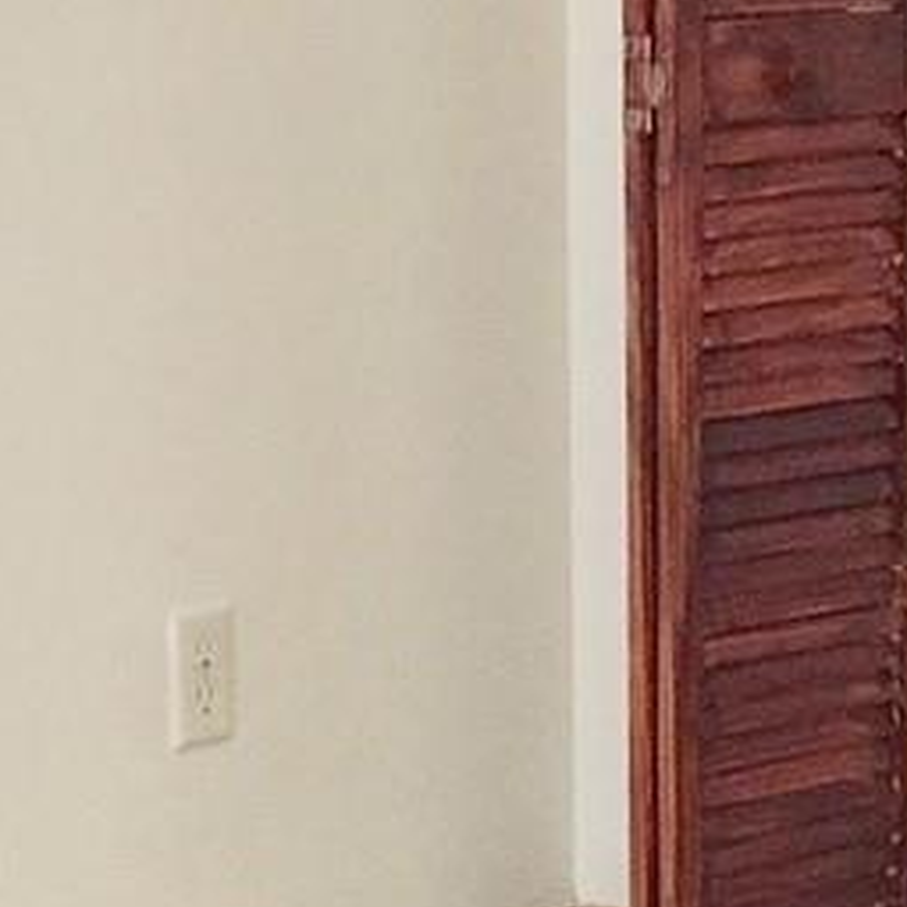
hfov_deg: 10.7
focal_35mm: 161
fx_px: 4773
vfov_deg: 10.8
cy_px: 822
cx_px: 960
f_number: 2.2
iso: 160
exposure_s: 1/30
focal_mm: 4.15
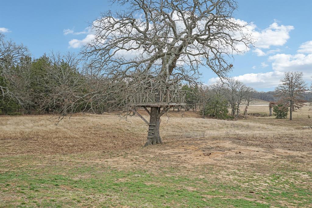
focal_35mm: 35
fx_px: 303
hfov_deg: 54.4
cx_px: 156
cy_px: 104
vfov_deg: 37.8
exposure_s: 1/160
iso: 100
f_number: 8
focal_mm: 35
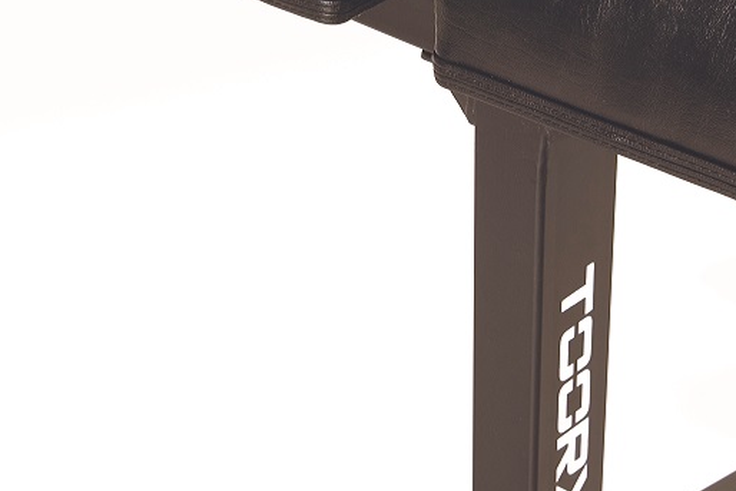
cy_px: 135
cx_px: 440
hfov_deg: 19.4
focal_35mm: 105
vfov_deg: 13.0
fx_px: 2147
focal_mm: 36
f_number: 9
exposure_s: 1/100
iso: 125
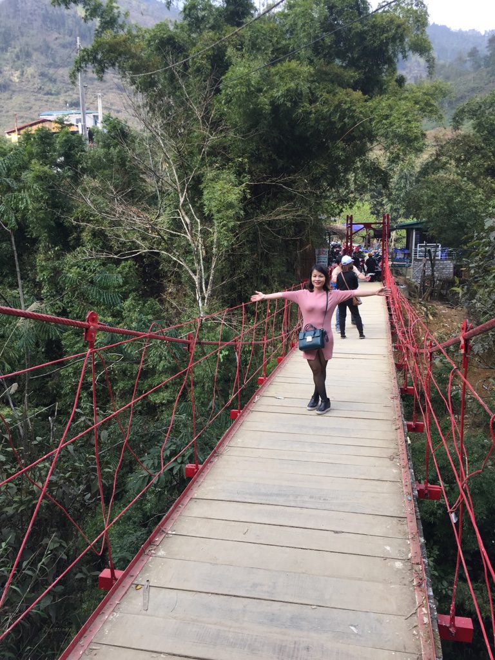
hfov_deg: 48.2
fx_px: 553
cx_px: 248
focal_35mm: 29
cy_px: 330
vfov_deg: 61.7
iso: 32
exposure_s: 1/289
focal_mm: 4.15
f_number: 2.2
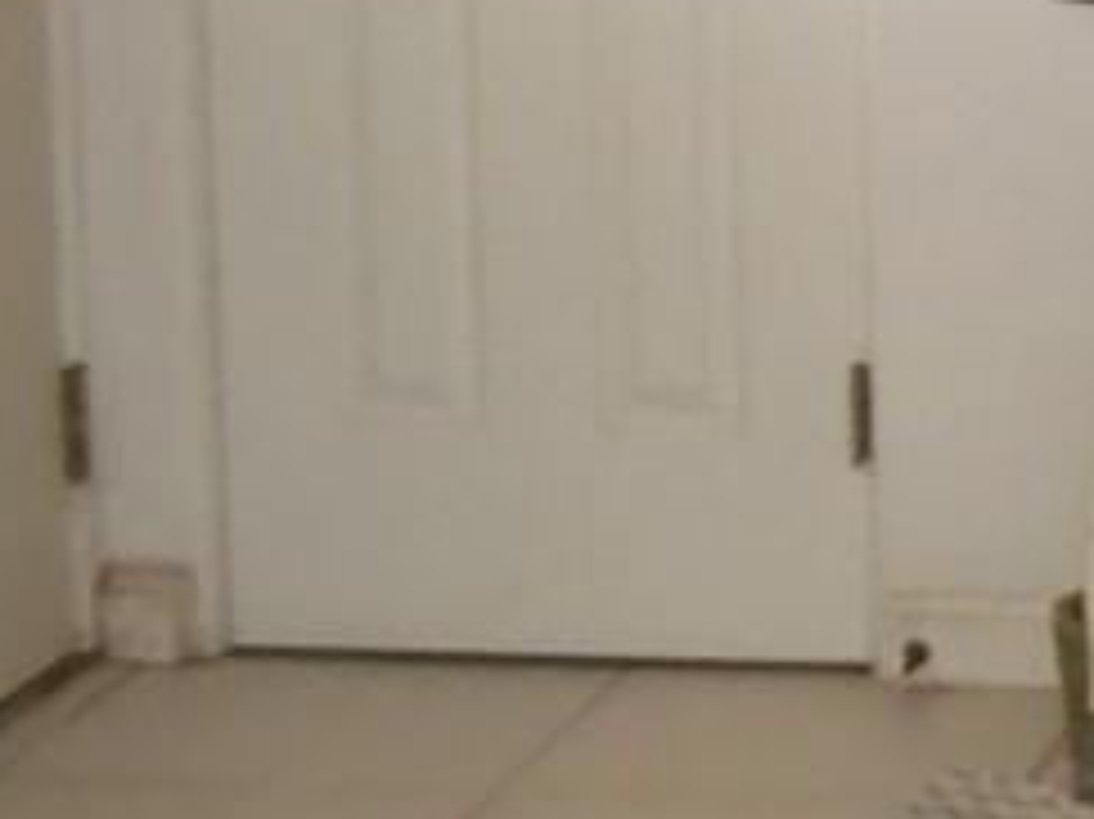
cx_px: 1891
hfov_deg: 11.7
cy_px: -243
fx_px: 4991
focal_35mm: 158
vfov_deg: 9.2
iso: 200
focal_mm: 4.3
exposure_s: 1/30
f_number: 3.4
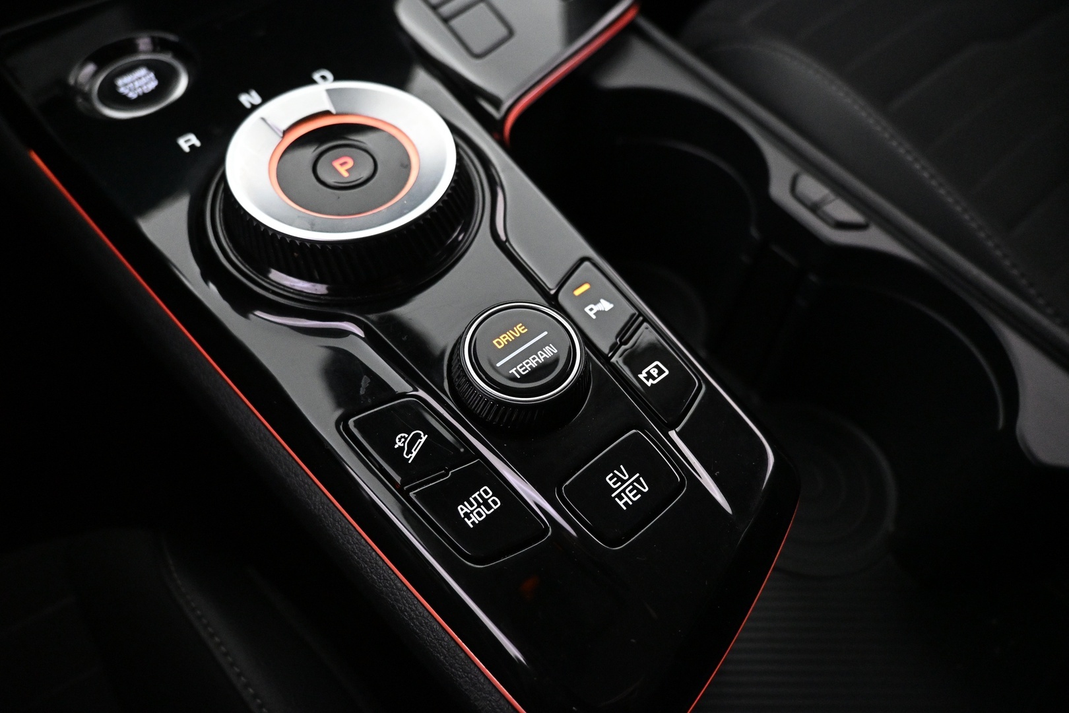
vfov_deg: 53.1
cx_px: 534
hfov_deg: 73.7
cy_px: 356
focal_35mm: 24
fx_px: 713
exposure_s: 1/60
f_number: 3.5
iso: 4000
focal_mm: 16
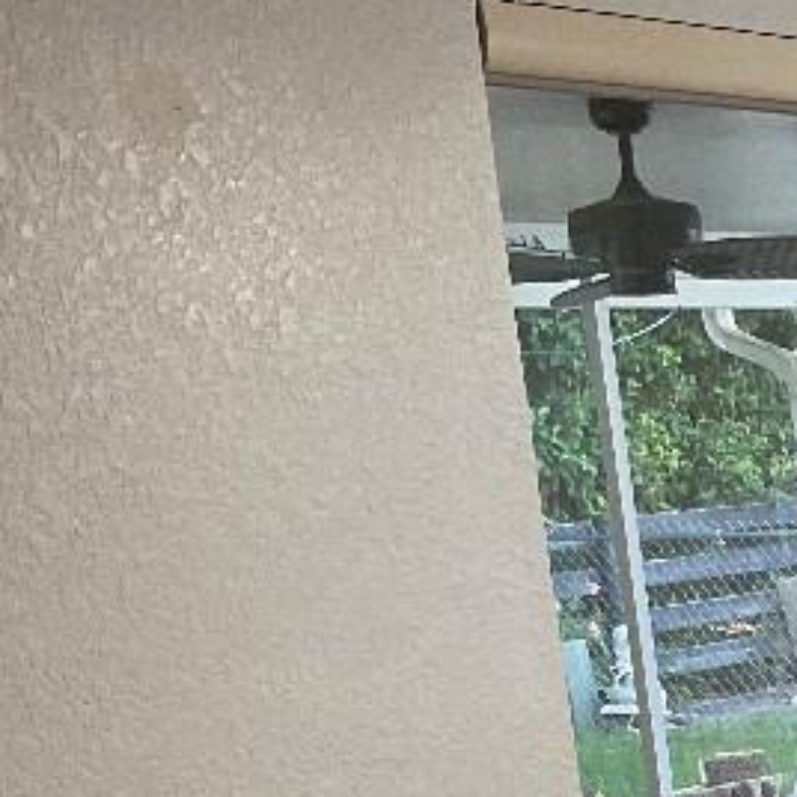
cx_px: 1395
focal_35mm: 98
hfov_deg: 15.5
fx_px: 2553
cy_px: 967
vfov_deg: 16.9
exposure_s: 1/60
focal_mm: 3
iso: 64
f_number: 1.8
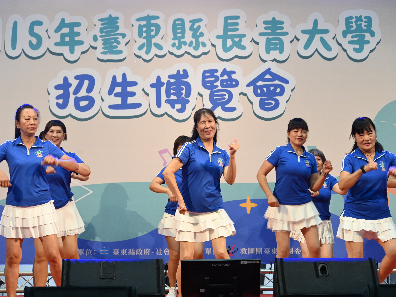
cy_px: 148
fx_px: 1430
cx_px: 194
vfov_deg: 11.9
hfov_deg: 15.8
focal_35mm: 125
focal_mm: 115
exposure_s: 1/125
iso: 1800
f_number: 6.3
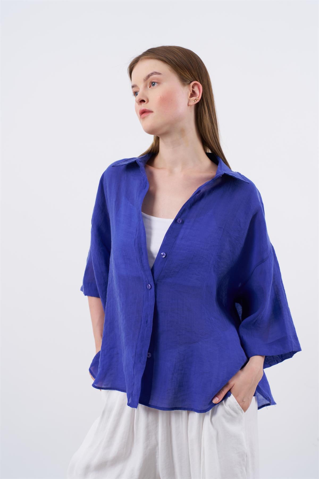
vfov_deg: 32.9
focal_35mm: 61
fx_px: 811
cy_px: 240
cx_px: 160
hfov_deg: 22.3
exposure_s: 1/160
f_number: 8
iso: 160
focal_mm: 61
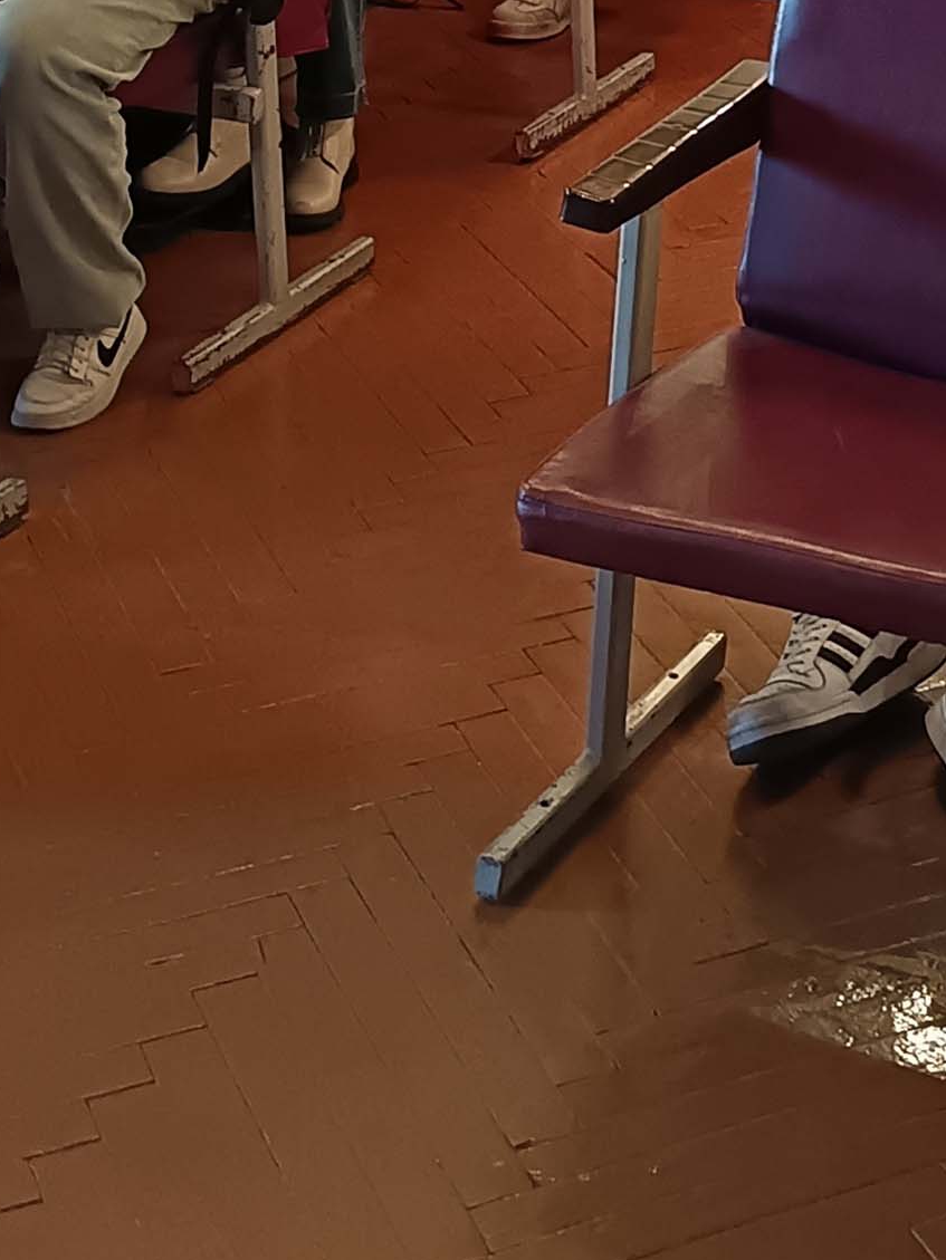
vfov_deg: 21.3
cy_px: -270
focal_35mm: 85
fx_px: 3097
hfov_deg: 17.2
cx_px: 819
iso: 3042
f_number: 1.75
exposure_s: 1/20
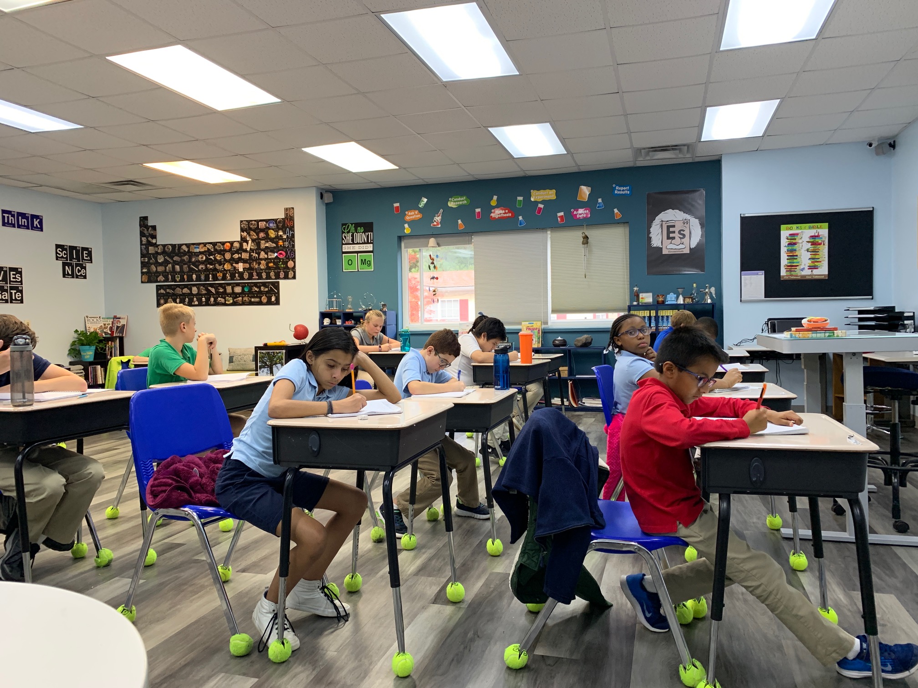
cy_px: 344
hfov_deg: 67.3
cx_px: 459
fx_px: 690
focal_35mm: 26
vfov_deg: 53.1
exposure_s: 1/60
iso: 125
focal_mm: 4.25
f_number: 1.8
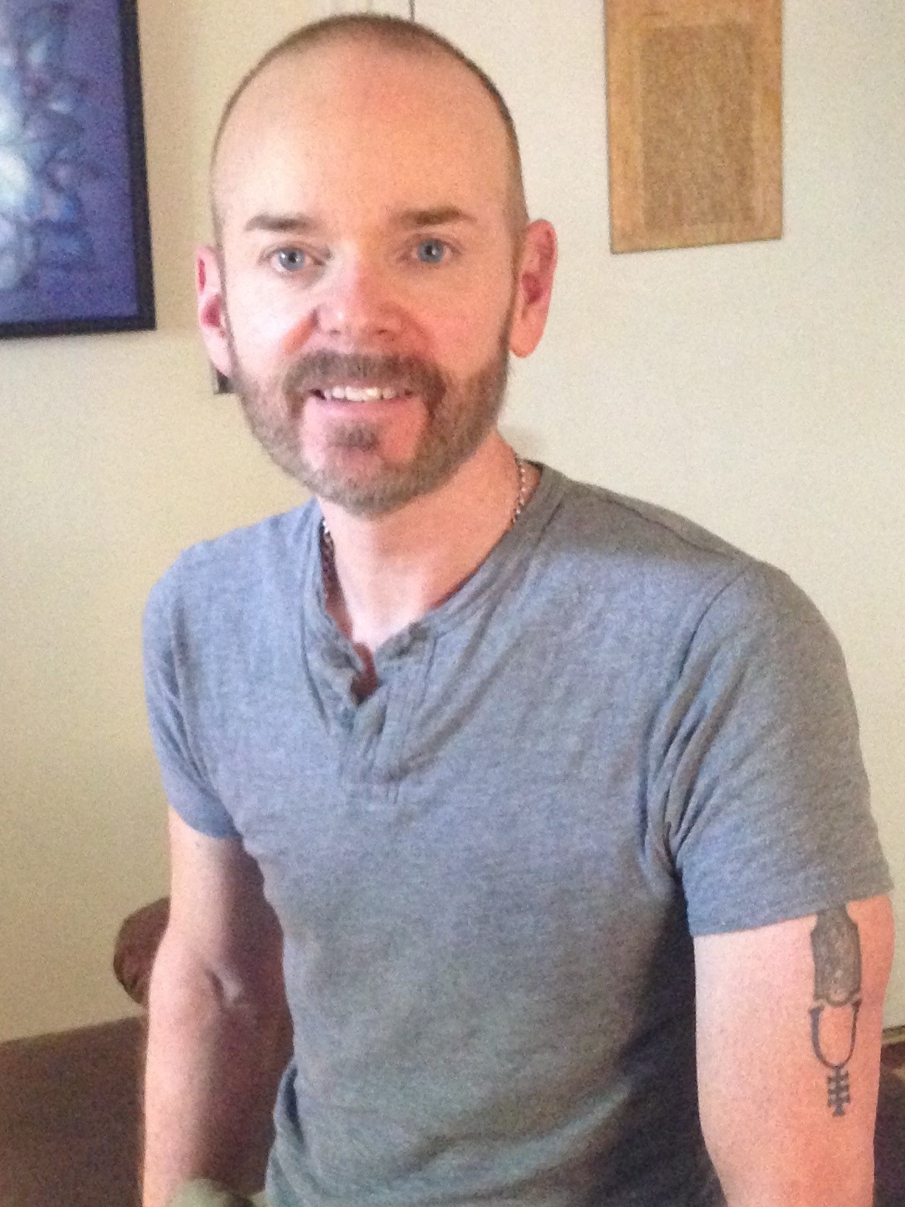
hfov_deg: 42.9
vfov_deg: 55.4
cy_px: 604
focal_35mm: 33
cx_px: 452
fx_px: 1151
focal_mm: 4.12
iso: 500
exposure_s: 1/15
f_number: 2.4
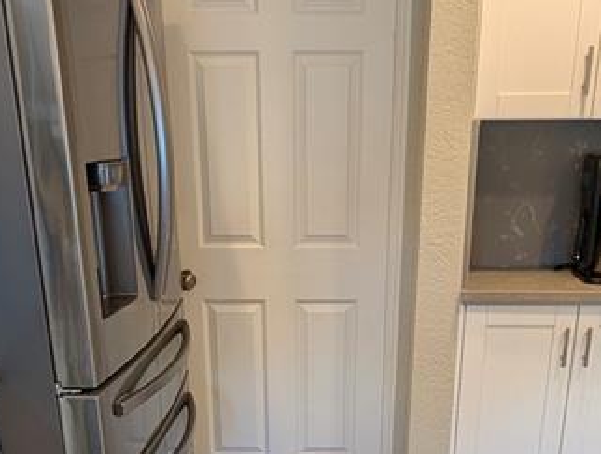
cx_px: 312
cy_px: 400
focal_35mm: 38
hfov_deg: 48.9
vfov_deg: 35.8
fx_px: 661
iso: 102
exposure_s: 1/40
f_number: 1.7
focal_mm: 2.02
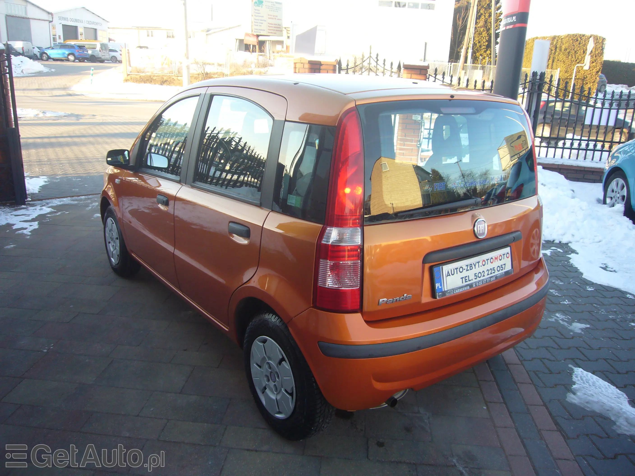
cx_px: 318
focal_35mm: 28
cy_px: 238
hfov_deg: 63.4
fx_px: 514
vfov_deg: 49.7
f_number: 2.8
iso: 80
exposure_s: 1/100
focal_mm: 4.6
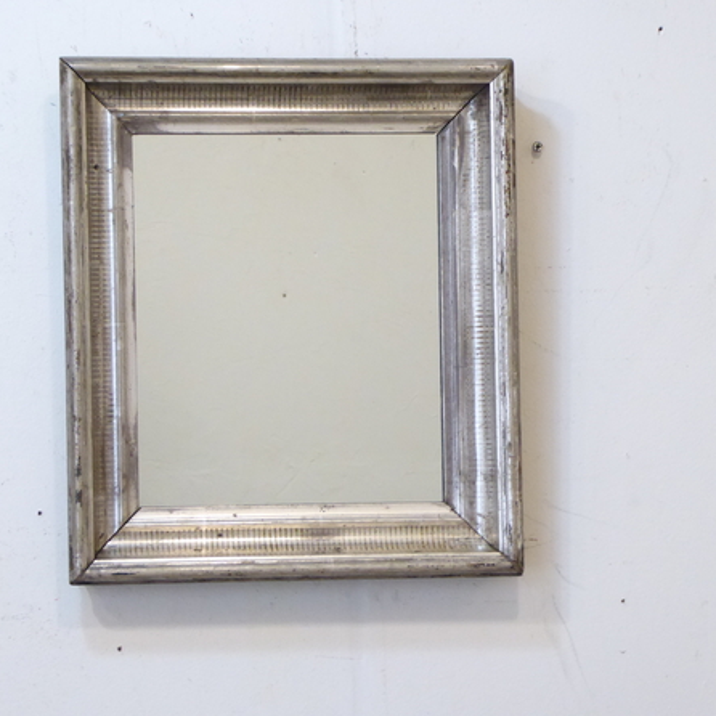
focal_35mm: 139
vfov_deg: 12.6
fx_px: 3253
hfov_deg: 12.6
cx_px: 291
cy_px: 356
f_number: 5.1
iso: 800
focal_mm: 19
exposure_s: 1/30
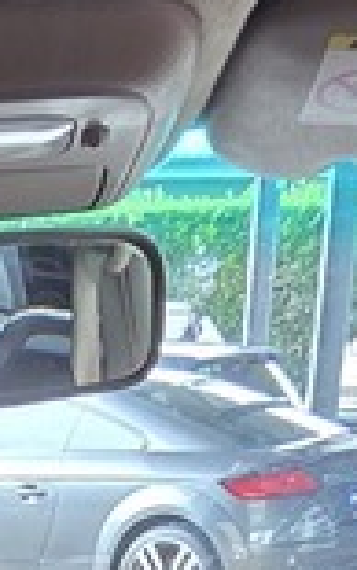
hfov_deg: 14.0
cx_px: -59
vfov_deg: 16.1
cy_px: 1225
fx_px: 1415
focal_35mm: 91
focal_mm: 2.2
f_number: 2.2
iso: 80
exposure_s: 1/30.1
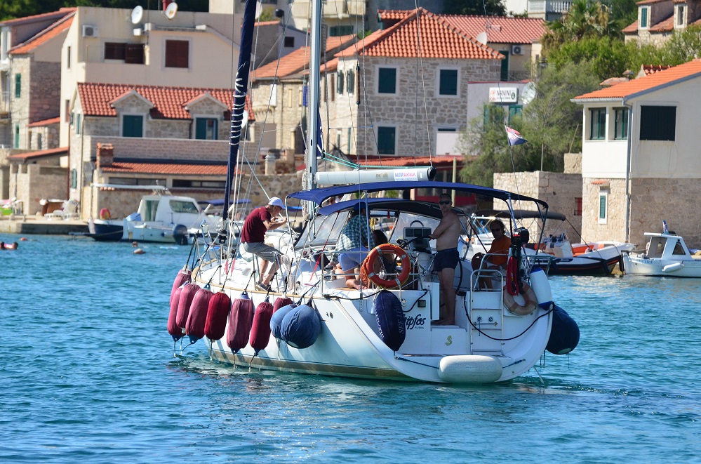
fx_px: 5682
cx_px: 350
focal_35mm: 292
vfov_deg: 4.7
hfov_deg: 7.1
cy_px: 232
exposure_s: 1/8000
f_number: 5.6
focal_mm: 195
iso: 1400
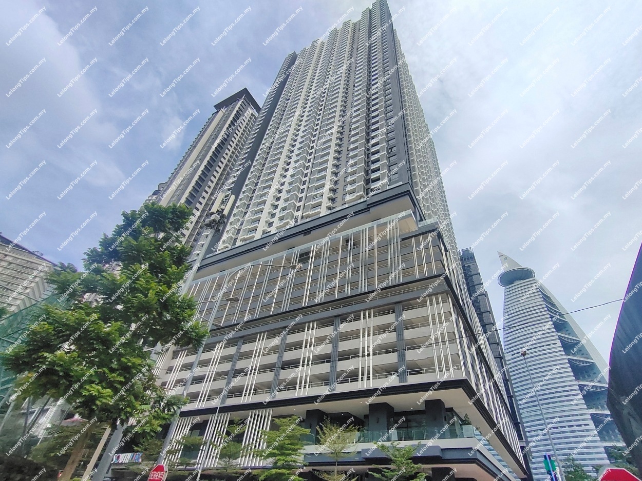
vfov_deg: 78.1
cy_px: 240
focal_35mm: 16
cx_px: 321
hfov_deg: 94.5
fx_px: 297
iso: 50
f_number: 2.2
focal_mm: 1.66
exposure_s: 1/1692
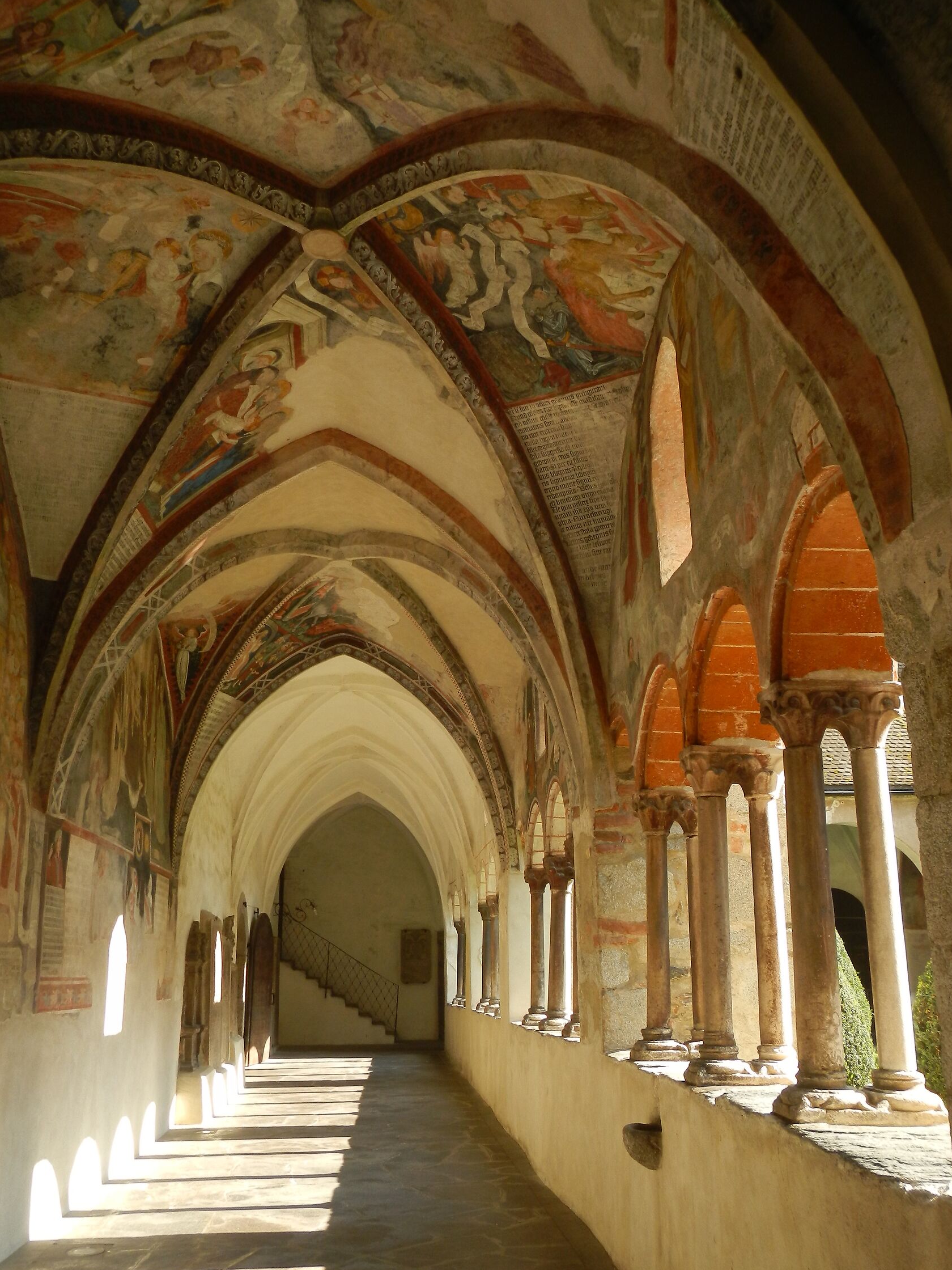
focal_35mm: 30
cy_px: 676
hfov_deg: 46.8
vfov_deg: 59.9
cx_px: 455
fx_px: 1100
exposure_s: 1/160
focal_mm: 5
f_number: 3.9
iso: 125
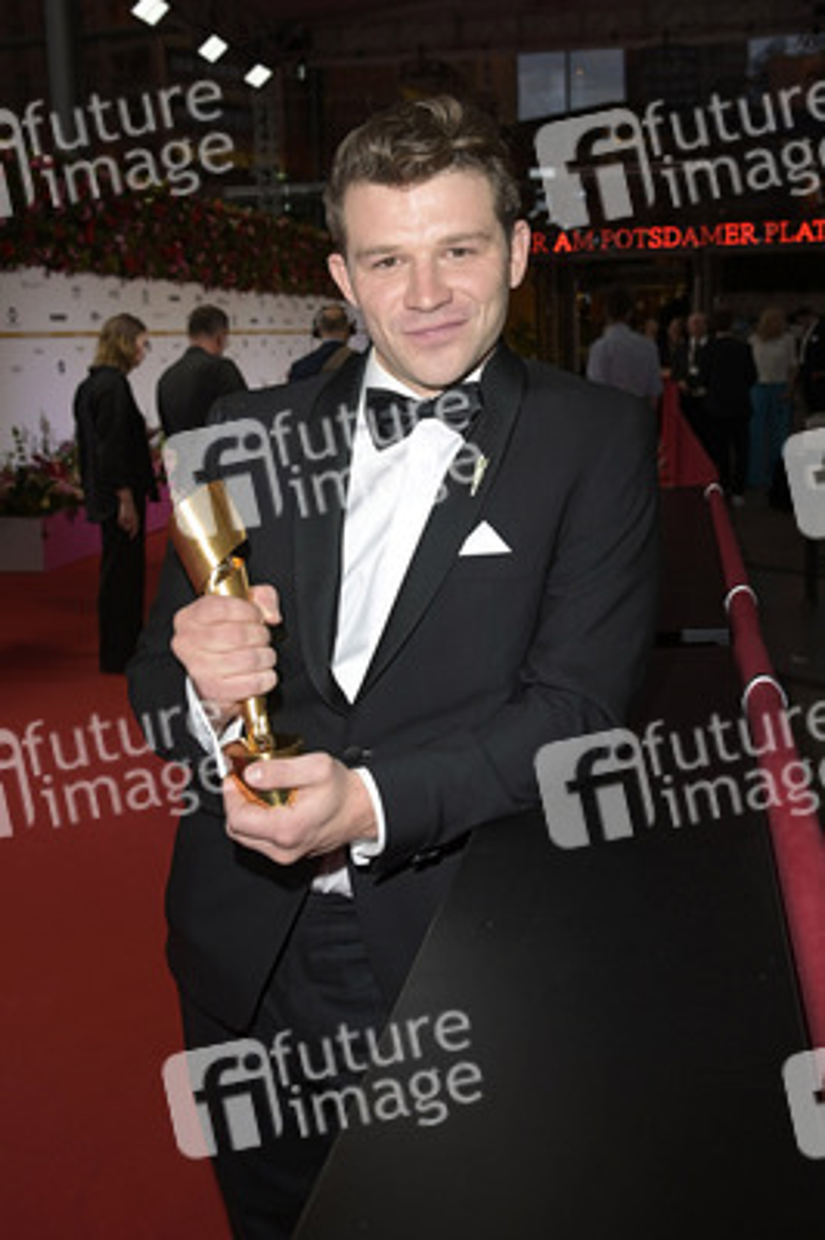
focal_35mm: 30
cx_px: 412
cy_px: 620
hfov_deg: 43.5
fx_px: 1033
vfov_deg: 62.0
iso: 640
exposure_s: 1/250
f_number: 5.6
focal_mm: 30
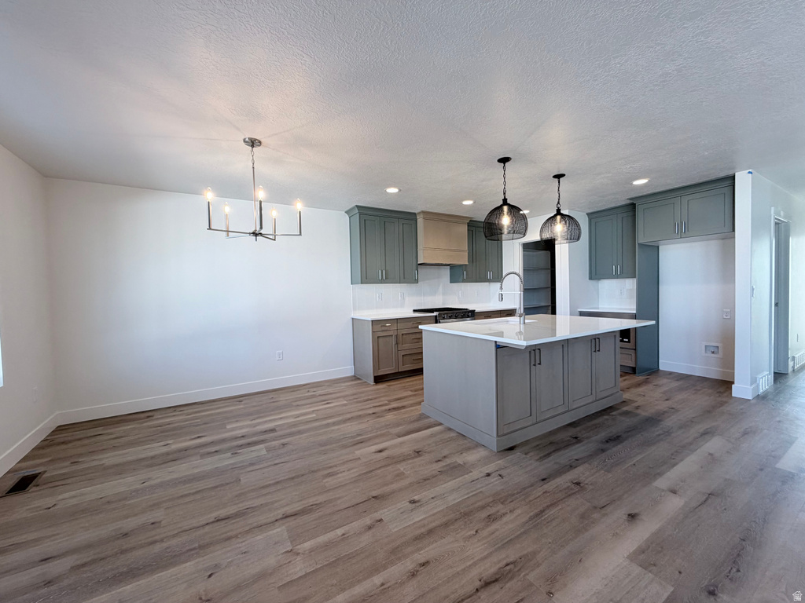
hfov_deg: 102.1
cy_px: 302
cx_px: 402
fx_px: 326
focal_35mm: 14
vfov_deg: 85.7
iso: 125
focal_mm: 2.22
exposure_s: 1/120
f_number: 2.2
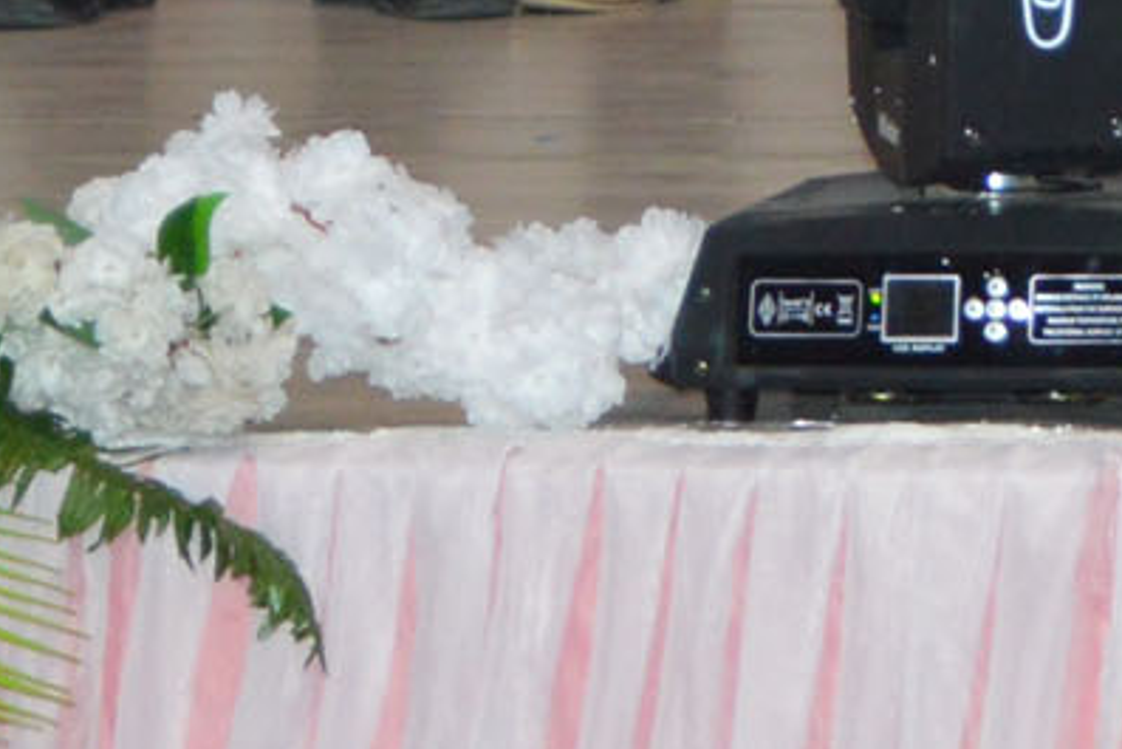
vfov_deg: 5.1
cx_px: 2251
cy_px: -1518
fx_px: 8012
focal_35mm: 257
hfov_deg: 7.7
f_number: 3.8
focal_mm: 24
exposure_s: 1/60
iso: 640
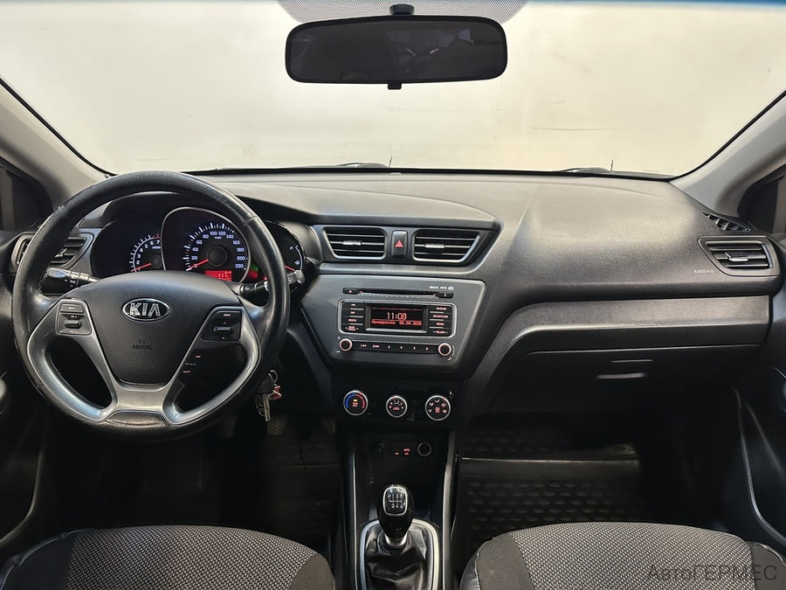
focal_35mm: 24
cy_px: 295
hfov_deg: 71.6
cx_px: 393
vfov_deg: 56.8
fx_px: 545
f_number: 1.78
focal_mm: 6.86
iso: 320
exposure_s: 1/50
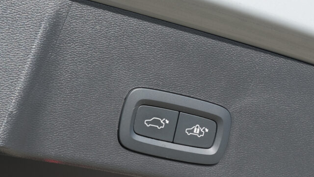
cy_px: 139
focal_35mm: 114
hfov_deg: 18.8
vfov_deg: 10.6
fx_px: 949
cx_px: 192
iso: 160
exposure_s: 1/100
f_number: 9
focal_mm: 45
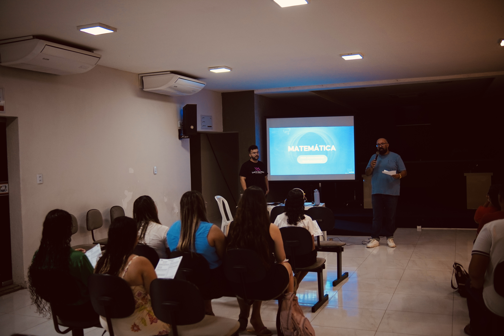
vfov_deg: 38.4
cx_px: 252
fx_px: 483
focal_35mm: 34
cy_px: 168
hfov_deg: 55.1
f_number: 1.4
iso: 500
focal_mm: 23
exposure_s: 1/125
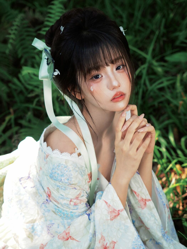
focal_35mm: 80
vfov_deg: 24.4
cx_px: 94
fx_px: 576
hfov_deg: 18.4
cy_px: 124
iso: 500
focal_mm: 40
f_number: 2.8
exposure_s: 1/640
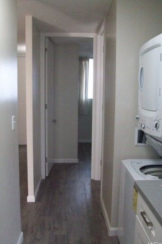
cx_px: 92
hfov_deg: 36.8
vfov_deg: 53.1
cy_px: 123
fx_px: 243
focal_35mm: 36
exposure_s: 1/128
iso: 360
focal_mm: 5.7
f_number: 2.8
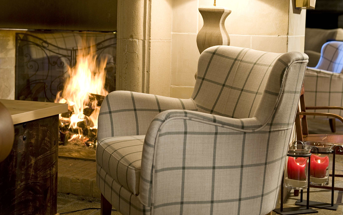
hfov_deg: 30.2
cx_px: 177
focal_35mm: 68
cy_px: 79
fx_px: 636
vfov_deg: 19.1
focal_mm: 52
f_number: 3.5
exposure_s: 1/30
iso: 400
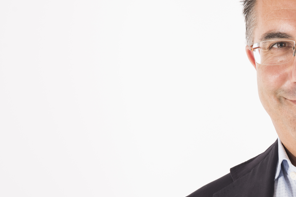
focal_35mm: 295
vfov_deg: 4.7
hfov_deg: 7.0
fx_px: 2426
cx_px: 302
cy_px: 146
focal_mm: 120
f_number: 10
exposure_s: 1/200
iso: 200
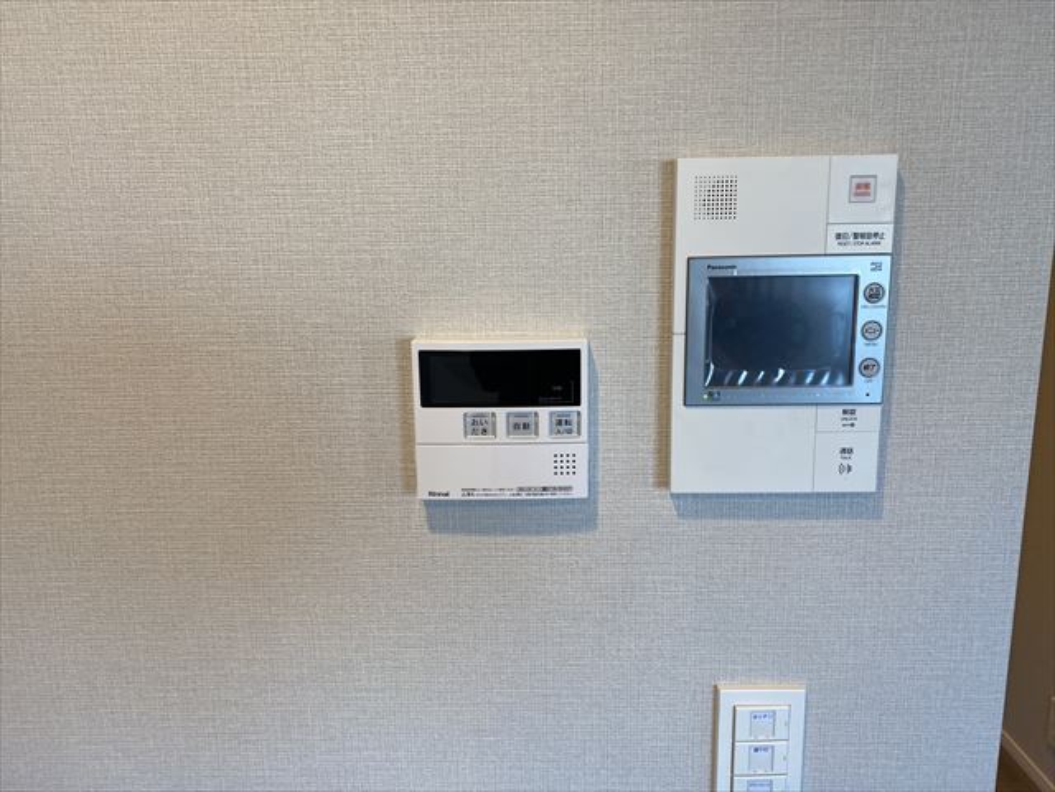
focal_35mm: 26
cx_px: 528
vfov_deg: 53.1
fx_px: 792
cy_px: 396
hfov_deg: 67.3
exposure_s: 1/100
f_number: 1.8
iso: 80
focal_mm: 4.25
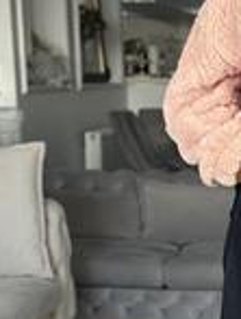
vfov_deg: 11.9
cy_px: 232
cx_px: 324
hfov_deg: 8.9
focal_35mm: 165
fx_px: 1525
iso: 200
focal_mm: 6.86
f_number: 1.78
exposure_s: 1/60
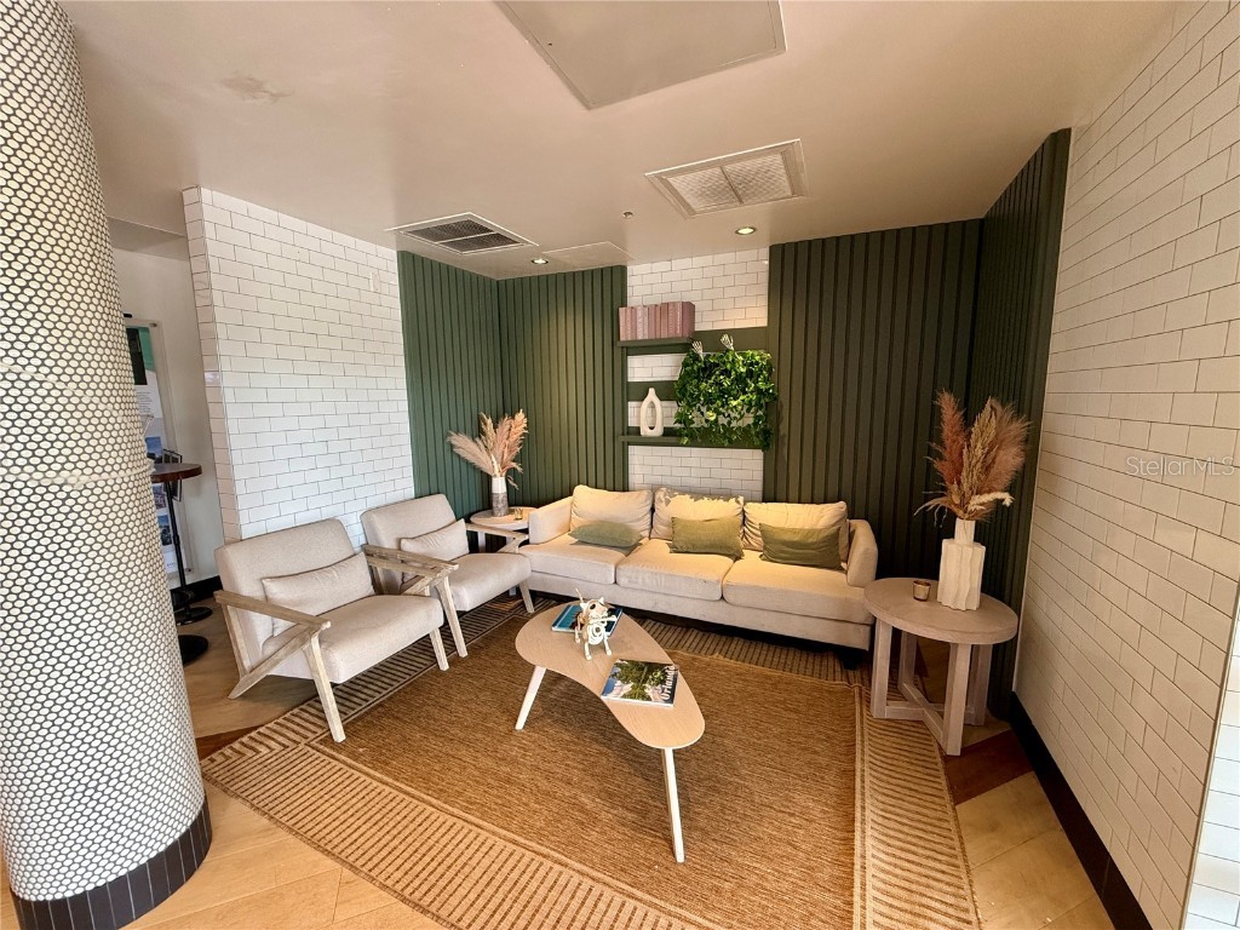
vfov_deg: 85.7
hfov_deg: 102.1
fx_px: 502
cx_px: 620
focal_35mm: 14
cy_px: 465
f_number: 2.2
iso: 200
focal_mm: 2.22
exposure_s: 1/60
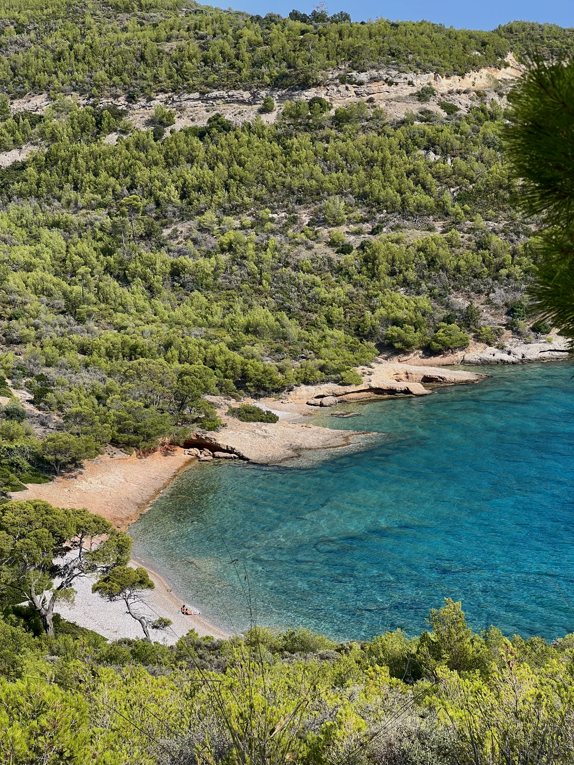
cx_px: 287
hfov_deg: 19.1
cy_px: 382
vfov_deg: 25.3
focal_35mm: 77
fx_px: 1702
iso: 32
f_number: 2.8
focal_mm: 9
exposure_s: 1/499
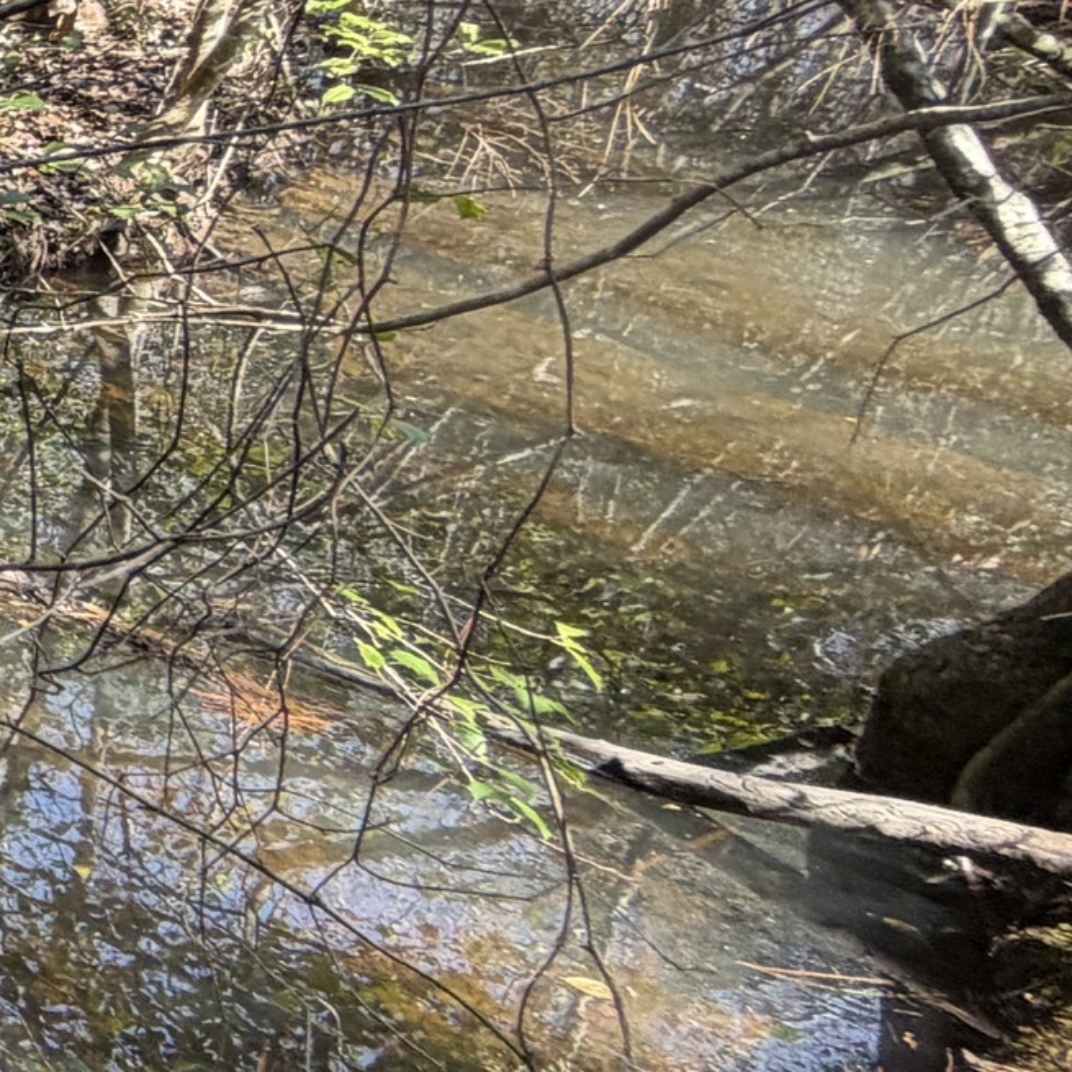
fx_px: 2032
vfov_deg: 28.9
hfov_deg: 16.1
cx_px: -1388
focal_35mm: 58
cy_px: 223
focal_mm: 2.22
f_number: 2.2
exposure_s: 1/121
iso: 50
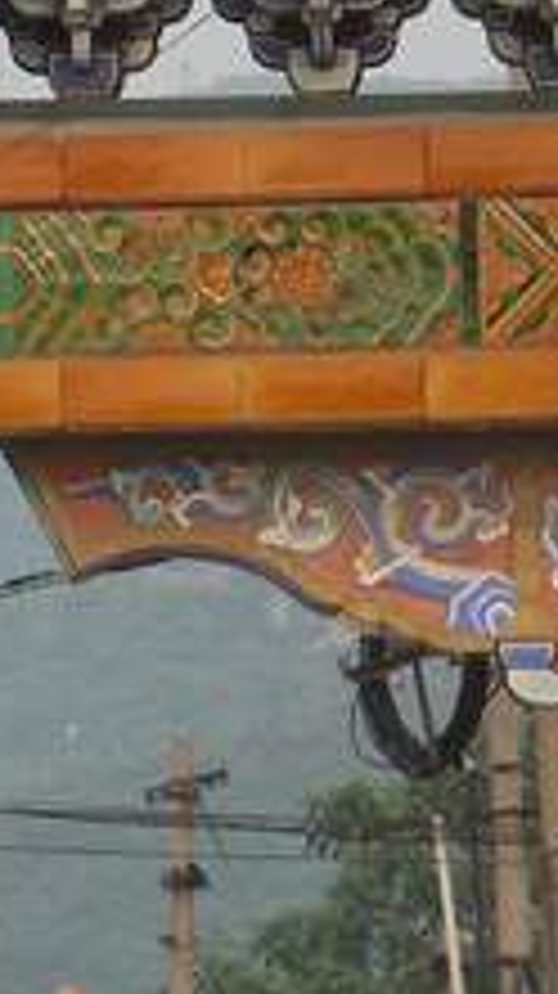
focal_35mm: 574
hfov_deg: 2.1
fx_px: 15127
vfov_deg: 3.8
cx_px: -603
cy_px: -373
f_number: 4
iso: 50
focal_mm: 21.3
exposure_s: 1/186
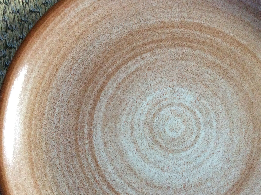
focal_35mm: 39
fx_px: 294
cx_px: 148
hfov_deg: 47.8
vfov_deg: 36.7
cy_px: 112
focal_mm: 3.3
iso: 320
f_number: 2.4
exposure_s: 1/25
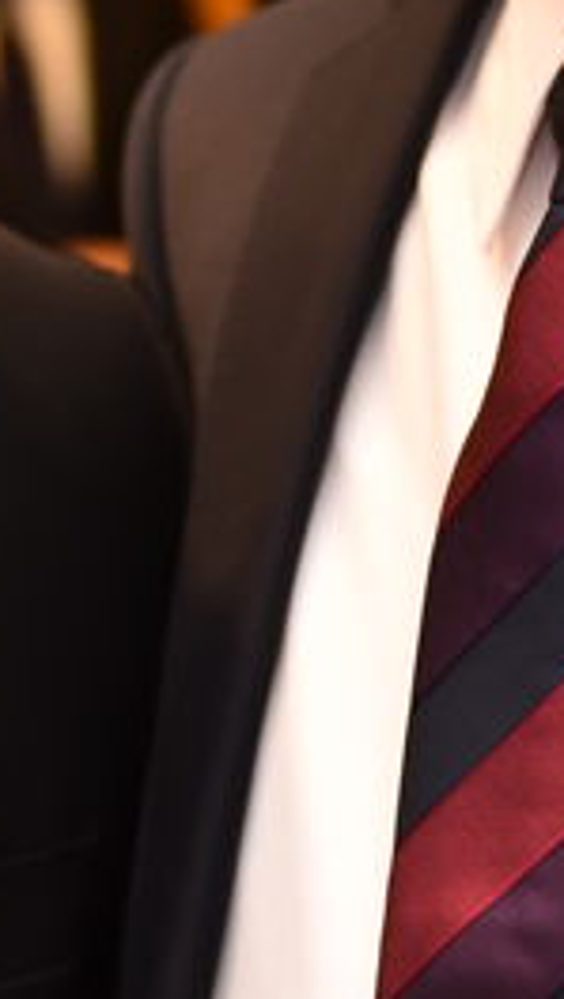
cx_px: 174
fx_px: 5596
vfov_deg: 10.1
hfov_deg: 5.8
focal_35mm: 211
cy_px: -61
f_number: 2.8
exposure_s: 1/100
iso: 800
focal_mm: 38
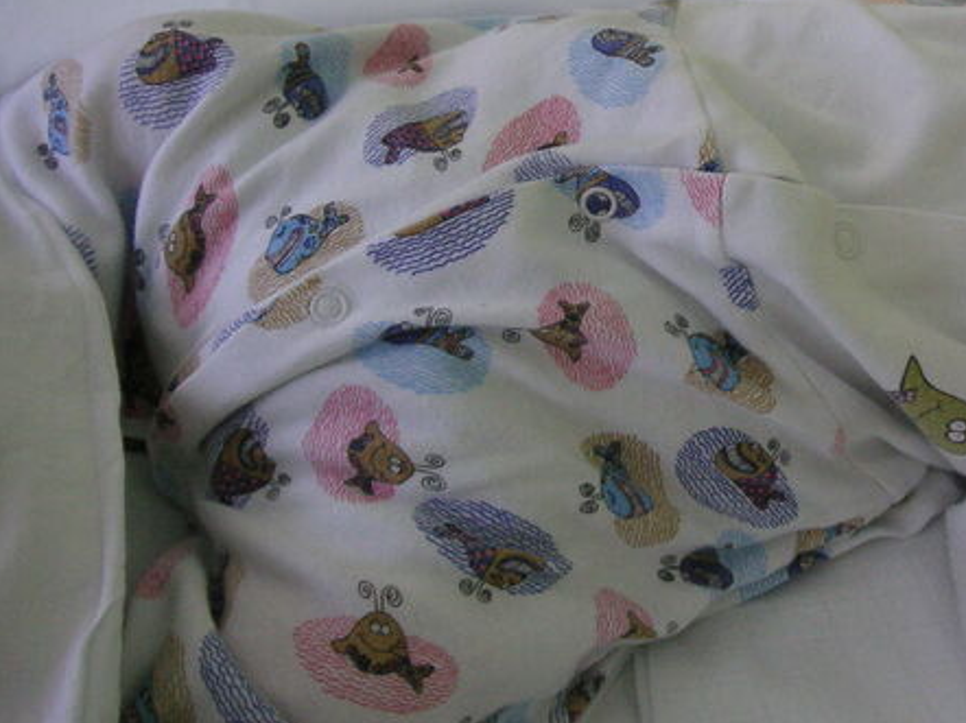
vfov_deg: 21.7
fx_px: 1869
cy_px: 190
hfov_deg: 27.9
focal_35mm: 67
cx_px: 870
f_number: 2.8
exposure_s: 1/45
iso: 80
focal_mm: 6.1
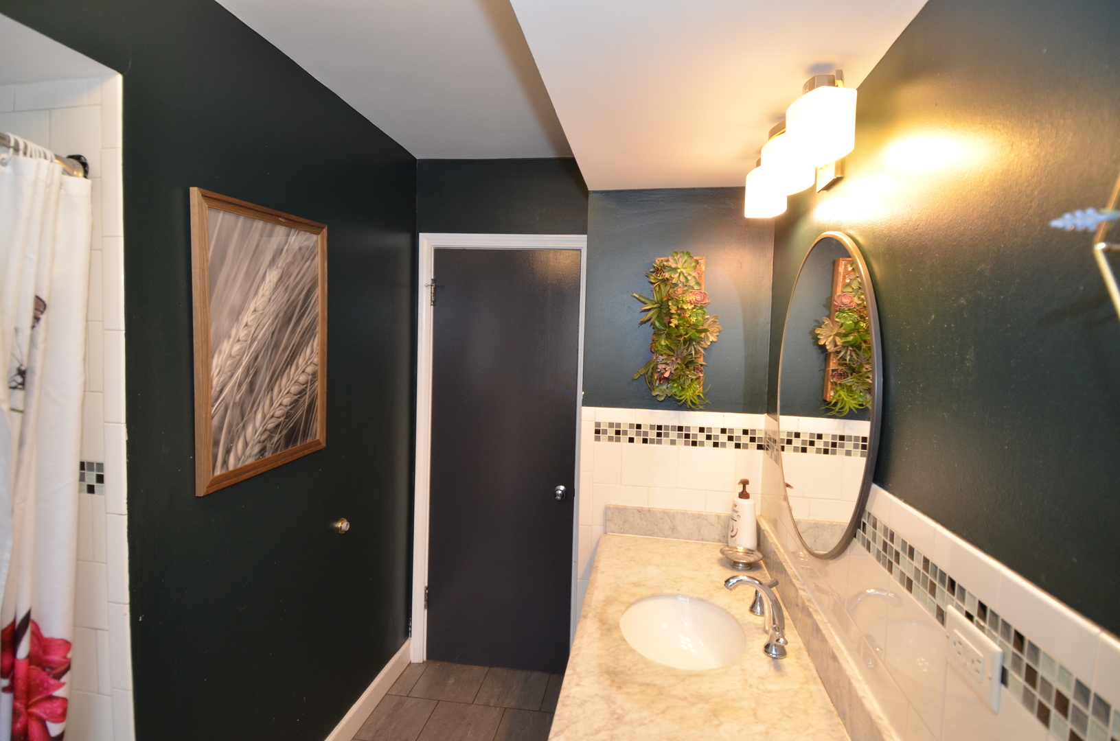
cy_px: 370
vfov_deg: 67.1
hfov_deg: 90.1
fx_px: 559
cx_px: 560
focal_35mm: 18
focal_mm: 12
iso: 720
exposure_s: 1/60
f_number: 4
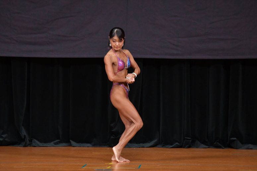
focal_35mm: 300
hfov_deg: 6.9
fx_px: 2141
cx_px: 128
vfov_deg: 4.6
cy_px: 86
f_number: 5.6
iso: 4000
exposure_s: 1/400
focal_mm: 200
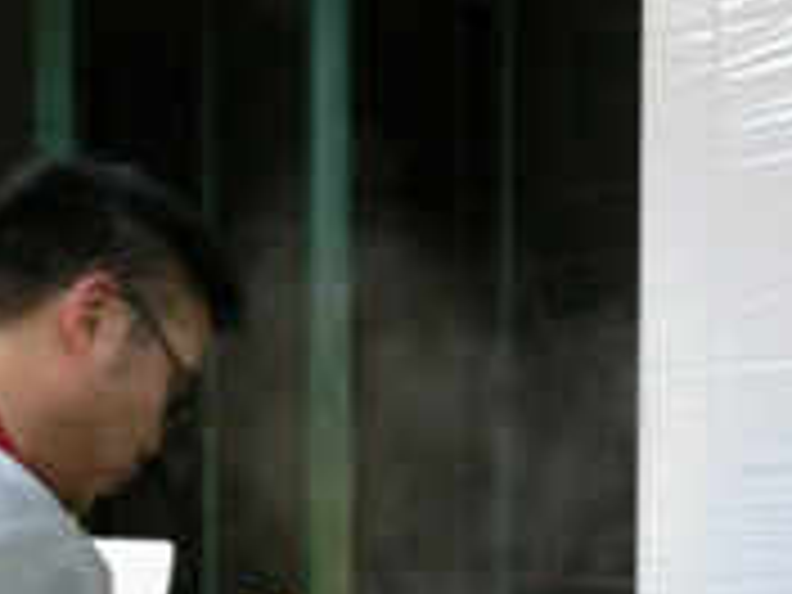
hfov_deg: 21.8
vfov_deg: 15.8
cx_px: 202
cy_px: 752
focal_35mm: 89
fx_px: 2036
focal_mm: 5.8
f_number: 2.8
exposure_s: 1/8
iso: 200
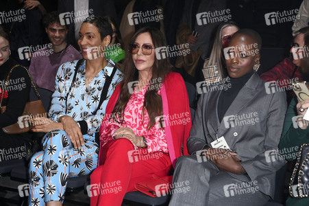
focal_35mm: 62
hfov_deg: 32.4
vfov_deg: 21.9
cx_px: 154
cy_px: 103
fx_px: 532
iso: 1250
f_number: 5.6
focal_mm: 62
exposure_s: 1/80
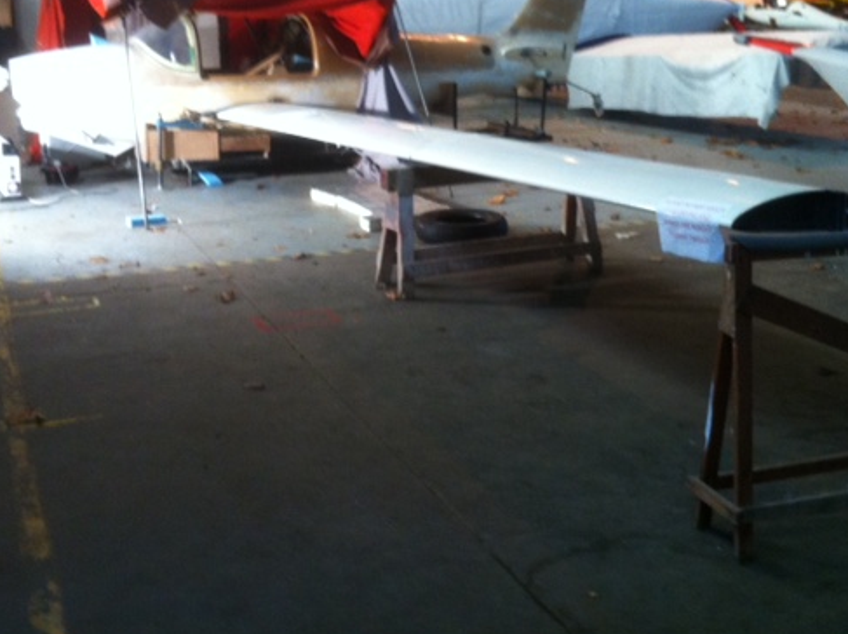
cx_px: 411
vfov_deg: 31.3
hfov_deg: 41.3
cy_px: 237
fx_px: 1125
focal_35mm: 46
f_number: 2.8
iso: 200
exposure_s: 1/15
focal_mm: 3.85
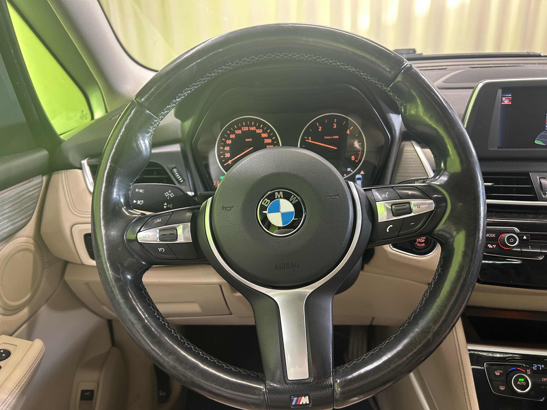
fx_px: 411
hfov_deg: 67.3
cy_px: 205
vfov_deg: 53.1
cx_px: 274
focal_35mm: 26
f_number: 1.5
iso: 200
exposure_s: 1/50
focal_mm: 5.7
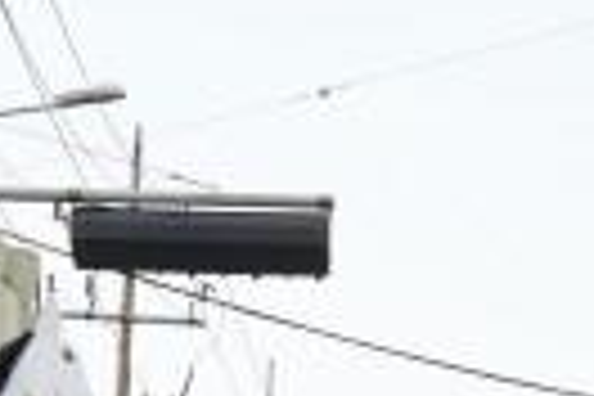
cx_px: 693
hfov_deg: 8.0
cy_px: 992
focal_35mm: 254
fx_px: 4191
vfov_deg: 5.2
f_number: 7.1
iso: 800
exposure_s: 1/640
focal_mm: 48
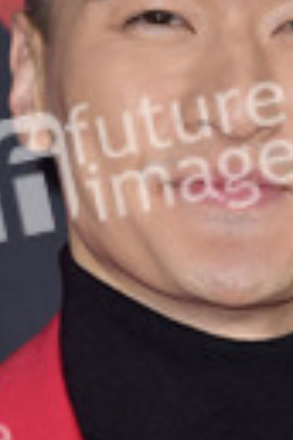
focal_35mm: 587
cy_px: 334
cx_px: 223
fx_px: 7166
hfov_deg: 2.3
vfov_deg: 3.5
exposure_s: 1/250
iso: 400
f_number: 7.1
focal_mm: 190
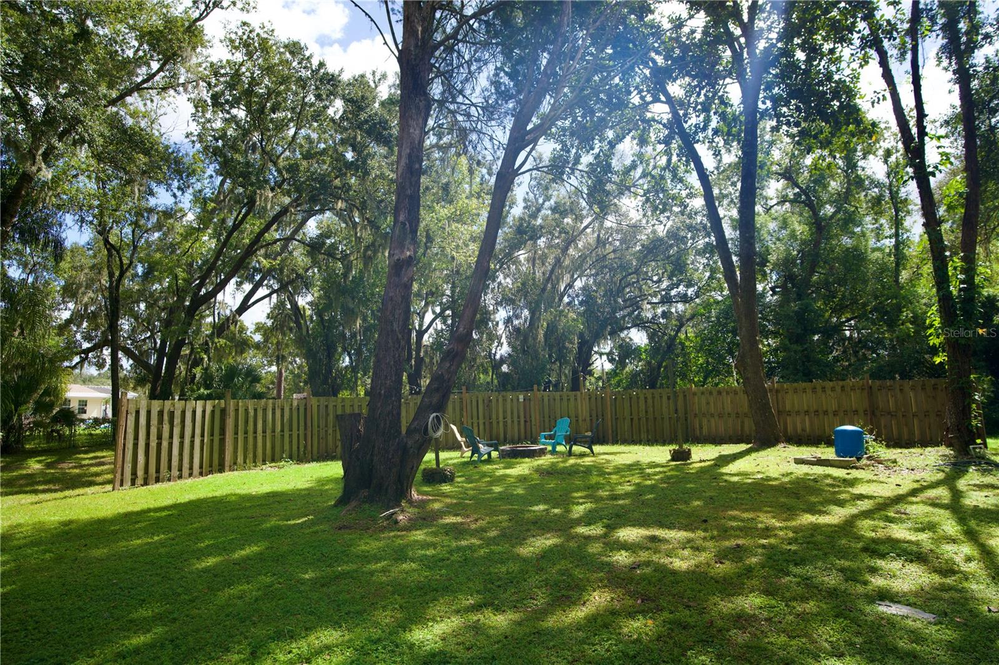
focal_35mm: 20
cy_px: 332
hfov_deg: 84.0
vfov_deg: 61.9
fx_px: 555
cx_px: 500
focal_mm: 20
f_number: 5
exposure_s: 1/250
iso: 100
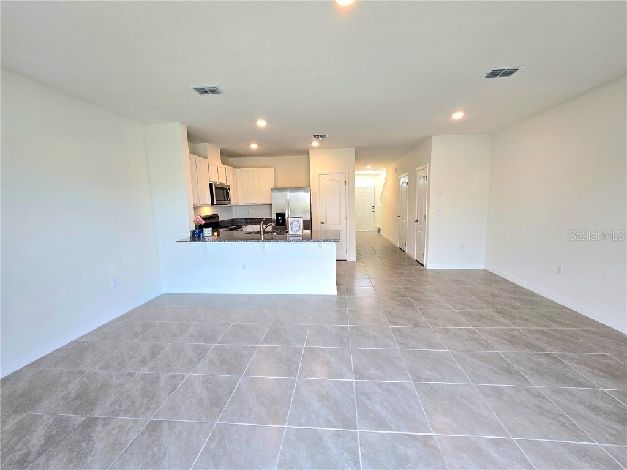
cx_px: 314
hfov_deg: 106.2
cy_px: 235
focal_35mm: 13
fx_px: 235
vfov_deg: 89.9
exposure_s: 1/60.2
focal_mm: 2.2
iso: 64
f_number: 2.2
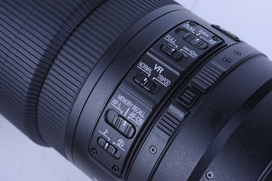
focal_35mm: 60
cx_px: 136
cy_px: 90
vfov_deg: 22.6
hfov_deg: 33.4
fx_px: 453
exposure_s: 1/125
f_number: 16
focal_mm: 60
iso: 200
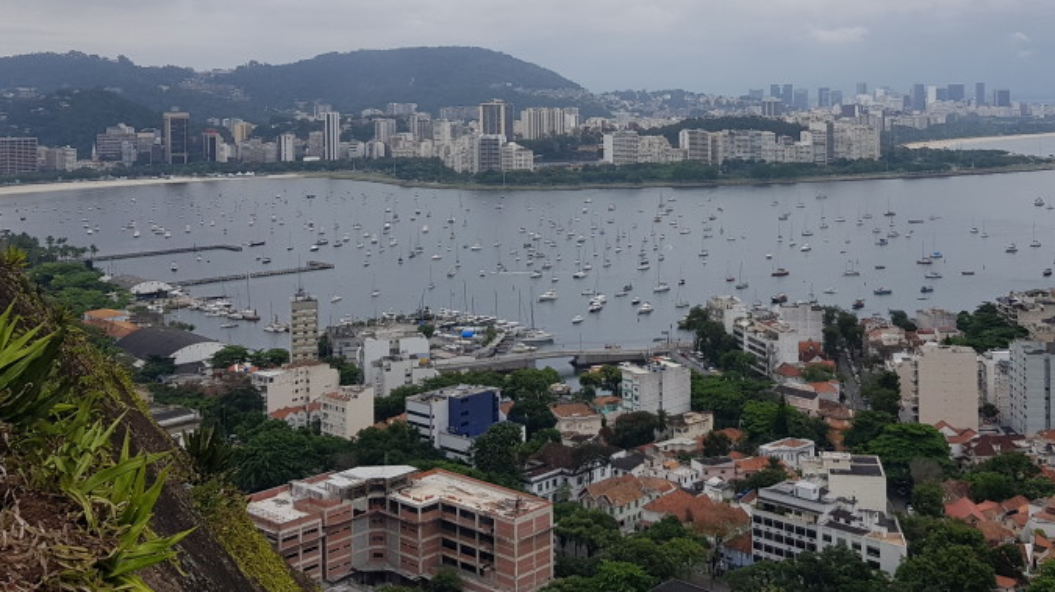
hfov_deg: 47.1
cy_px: 152
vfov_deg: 27.3
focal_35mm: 43
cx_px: 639
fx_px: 1202
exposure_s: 1/490
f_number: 1.7
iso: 40
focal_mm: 4.2
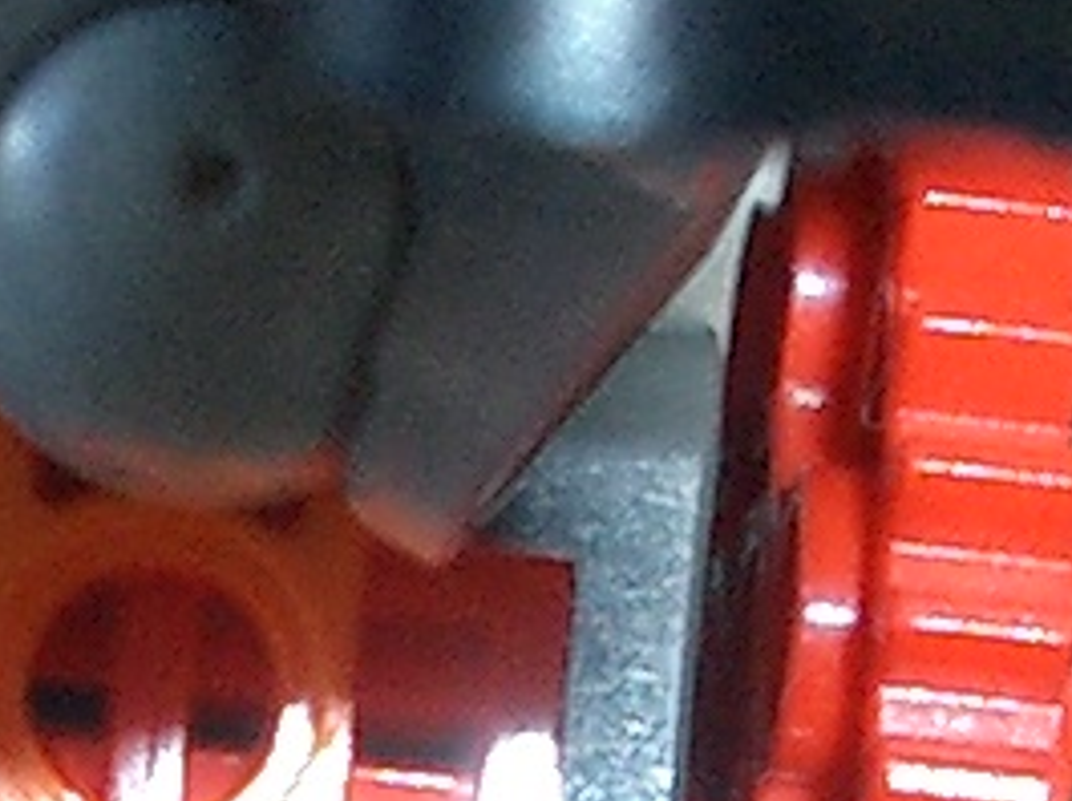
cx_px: -275
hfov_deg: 7.3
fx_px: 8381
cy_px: 1824
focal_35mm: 271
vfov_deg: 5.3
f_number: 2.6
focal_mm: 5.8
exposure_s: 1/40
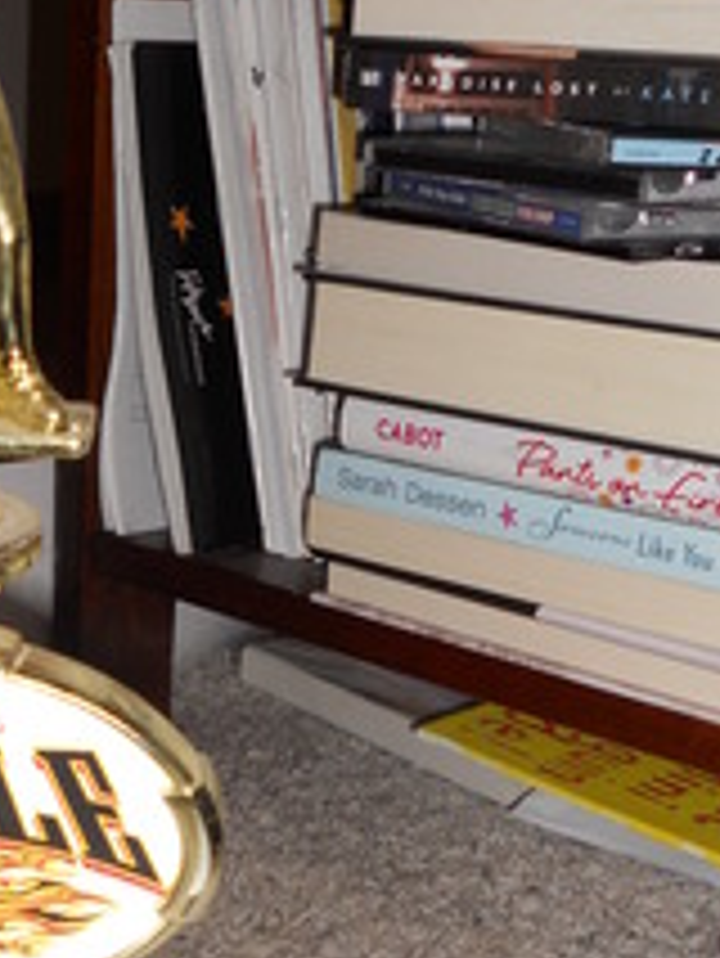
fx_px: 1995
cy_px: 679
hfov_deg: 19.9
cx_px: 22
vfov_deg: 26.8
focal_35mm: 72
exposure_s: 1/25
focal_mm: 5.8
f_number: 3.5
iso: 80
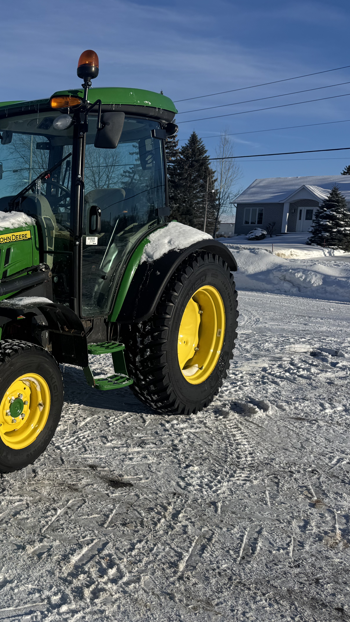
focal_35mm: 35
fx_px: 577
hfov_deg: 30.7
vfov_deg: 56.6
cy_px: 311
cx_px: -19
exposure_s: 1/7937
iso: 80
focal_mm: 6.76
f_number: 1.78
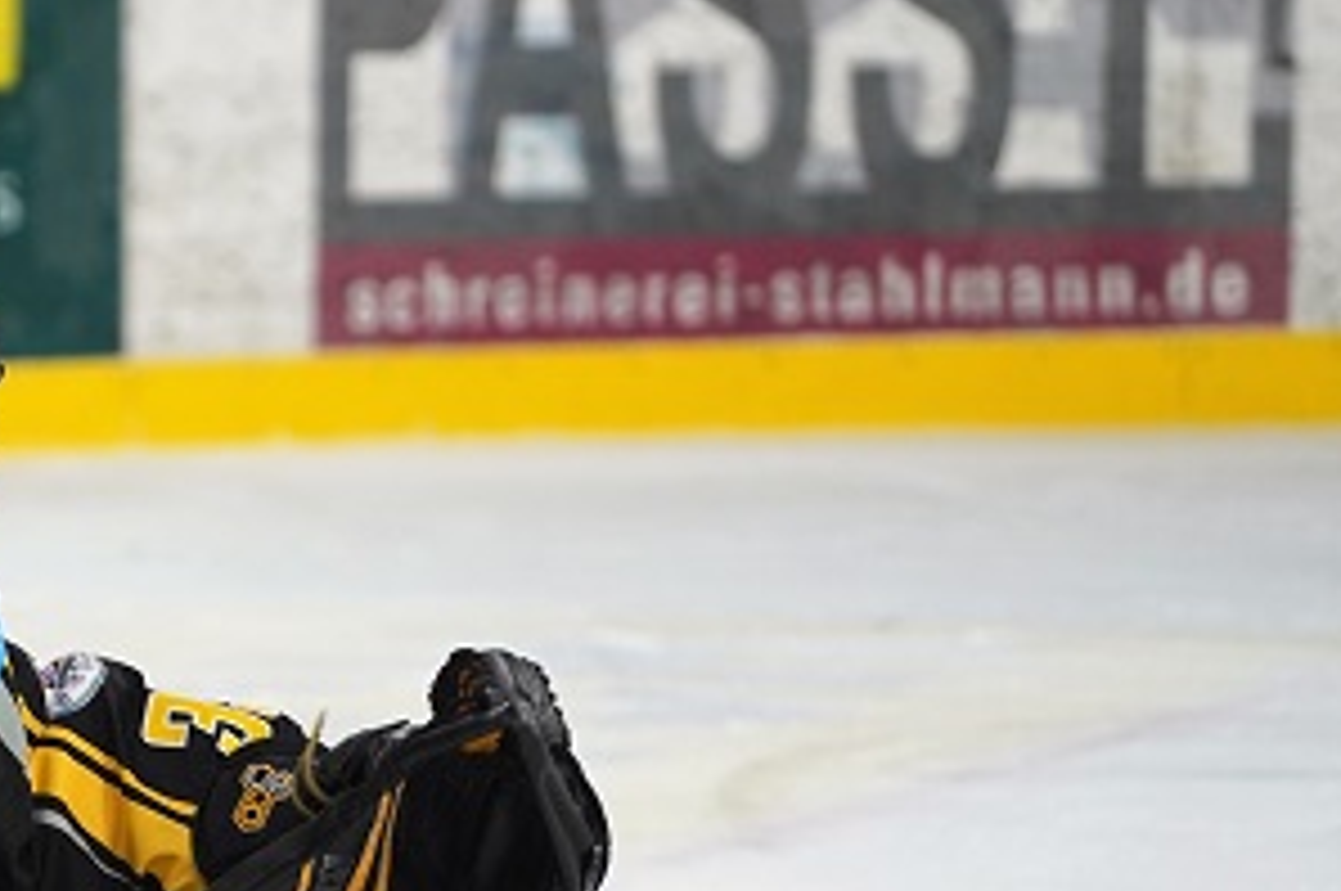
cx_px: -274
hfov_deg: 4.1
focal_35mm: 497
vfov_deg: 2.8
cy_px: 632
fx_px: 18493
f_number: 4
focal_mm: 200
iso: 640
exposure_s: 1/250
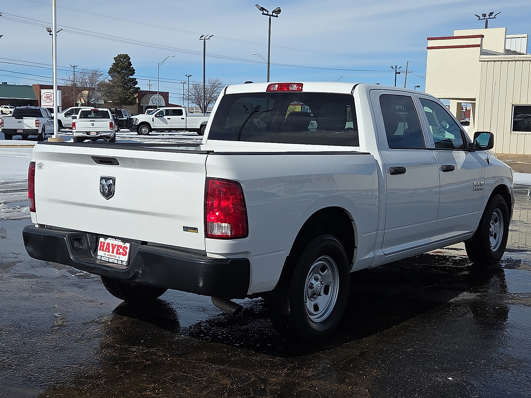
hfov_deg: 40.4
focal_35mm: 47
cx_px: 266
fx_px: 721
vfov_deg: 30.9
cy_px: 199
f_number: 1.8
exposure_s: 1/10000
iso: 50
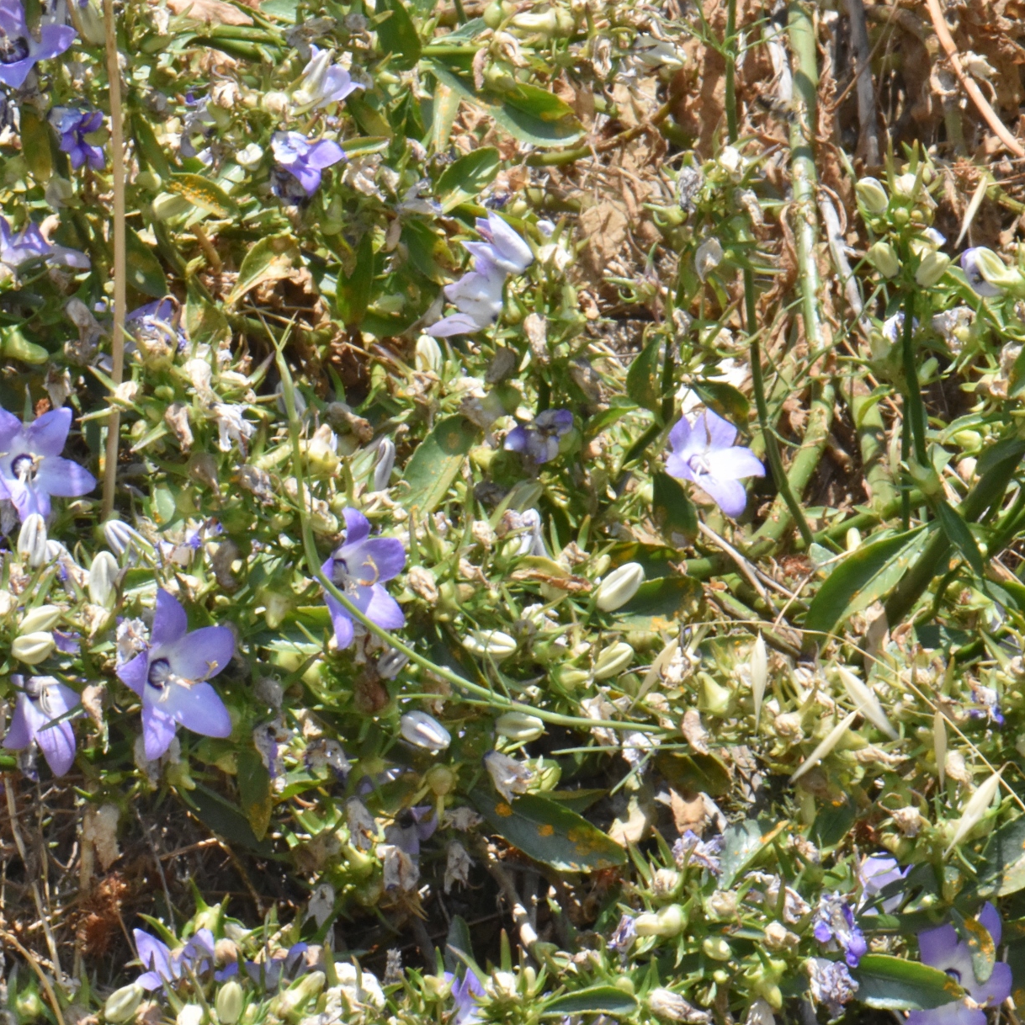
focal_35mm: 264
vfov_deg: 6.6
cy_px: 649
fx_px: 8839
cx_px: 66
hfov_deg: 6.6
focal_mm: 105
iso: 1600
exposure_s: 1/200
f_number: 36
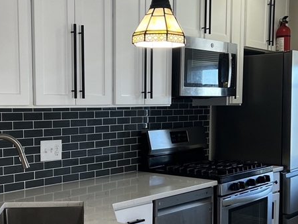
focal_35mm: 59
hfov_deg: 32.5
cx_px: 107
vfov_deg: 24.7
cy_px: 154
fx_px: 508
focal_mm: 5.7
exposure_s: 1/120
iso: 80
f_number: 1.5
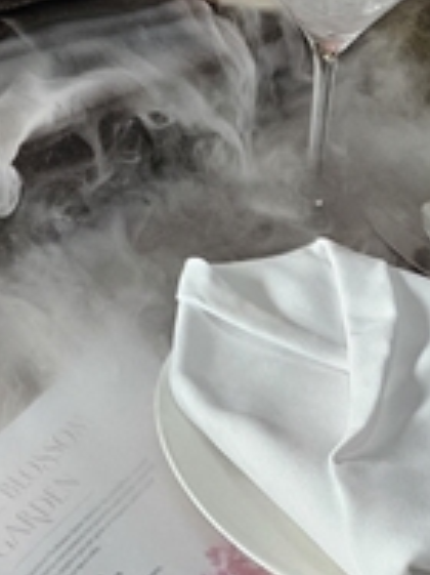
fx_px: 1360
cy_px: -183
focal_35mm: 82
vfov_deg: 21.5
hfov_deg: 16.0
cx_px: -270
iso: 320
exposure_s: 1/100
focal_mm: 5.4
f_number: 1.8
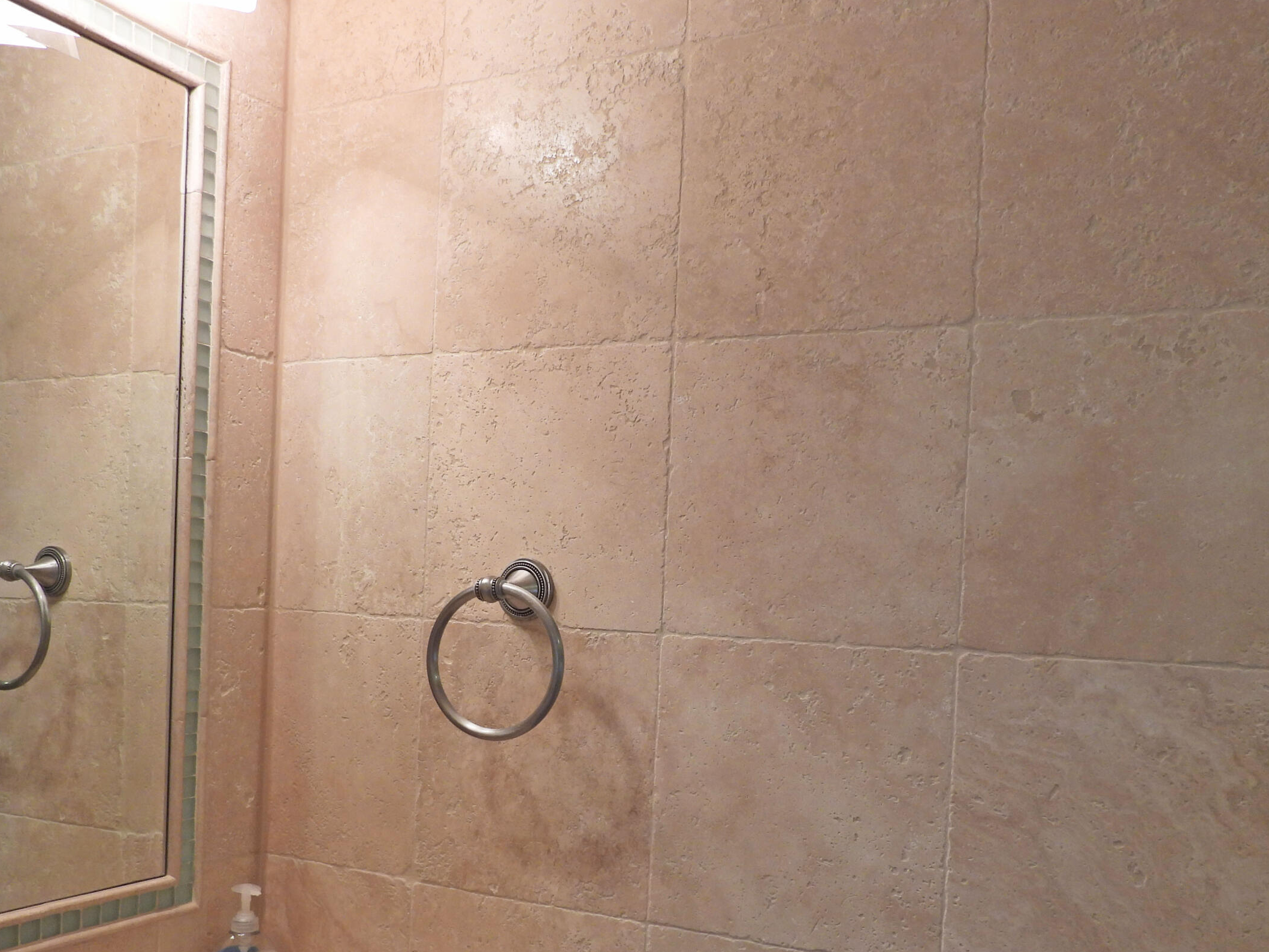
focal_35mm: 34
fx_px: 1246
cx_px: 589
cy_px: 628
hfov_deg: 53.9
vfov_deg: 41.3
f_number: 2.8
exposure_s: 1/30
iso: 125
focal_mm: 4.3
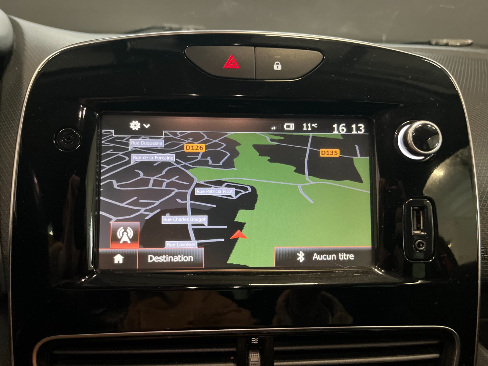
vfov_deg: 53.1
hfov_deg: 67.3
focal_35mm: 26
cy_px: 183
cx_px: 244
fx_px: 367
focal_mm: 5.1
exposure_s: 1/33
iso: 400
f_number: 1.6
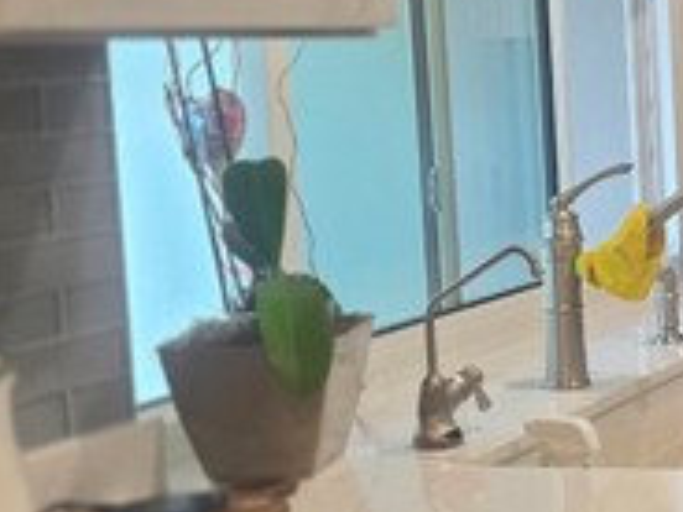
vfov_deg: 18.4
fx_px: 1578
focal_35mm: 80
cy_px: 182
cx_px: 1143
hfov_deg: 19.7
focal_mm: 6.3
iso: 200
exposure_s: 1/120
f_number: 1.7
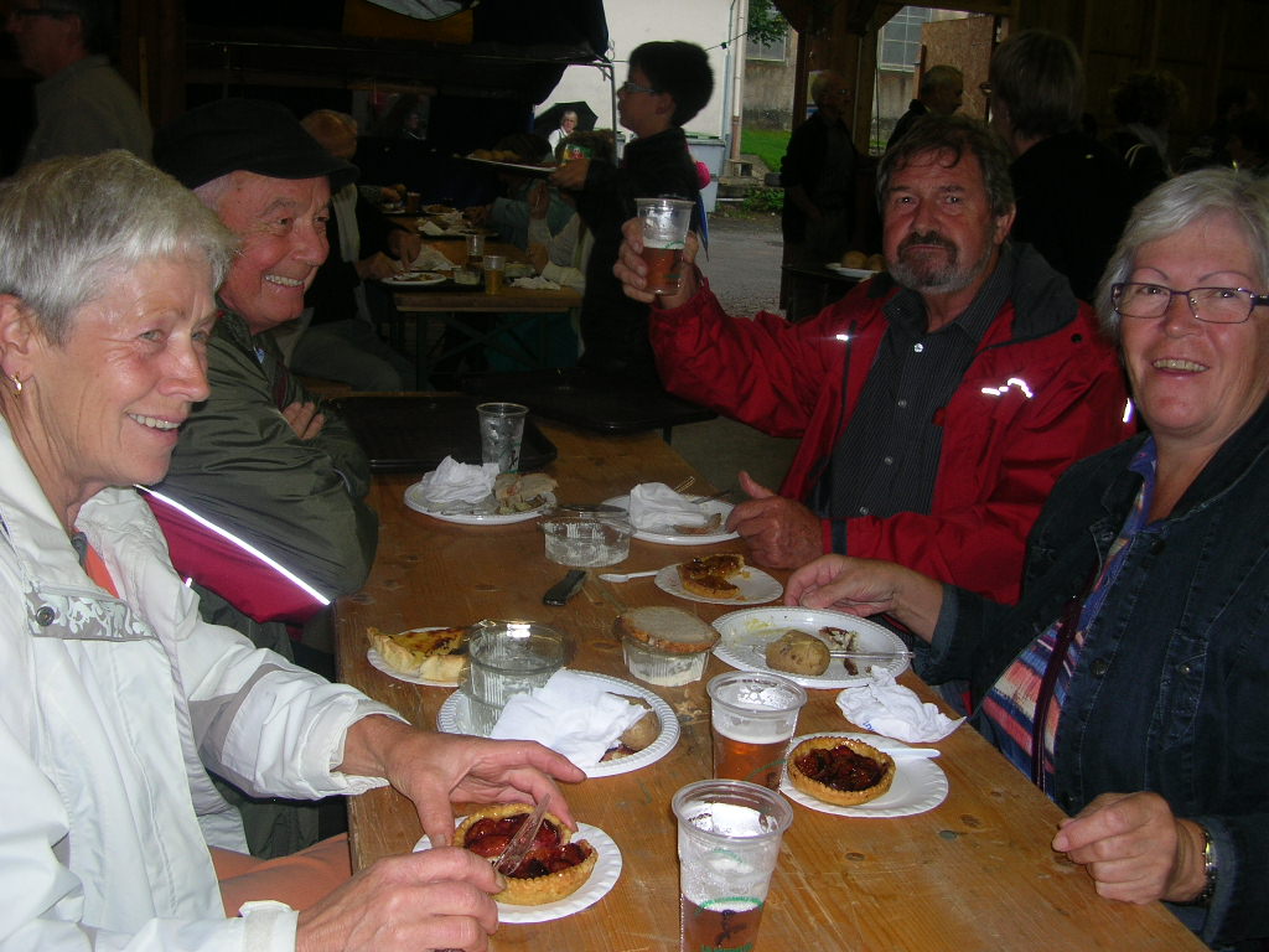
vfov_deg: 40.7
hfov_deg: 52.6
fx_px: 1283
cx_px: 634
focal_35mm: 35
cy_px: 476
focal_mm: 5.8
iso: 50
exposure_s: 1/60.1
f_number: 2.8
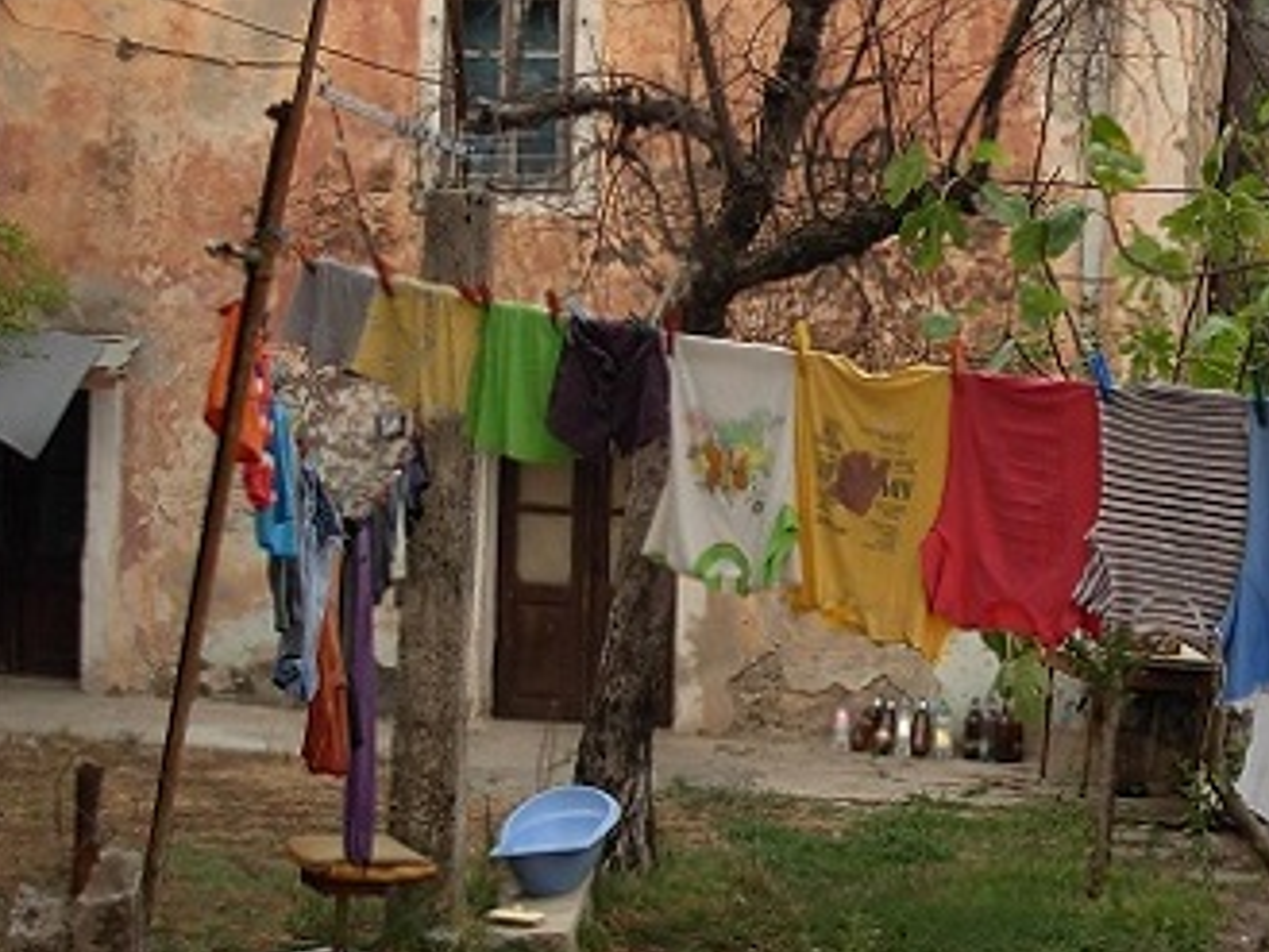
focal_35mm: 90
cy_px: 430
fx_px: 3301
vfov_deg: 16.4
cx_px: 910
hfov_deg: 21.6
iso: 79
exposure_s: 1/279
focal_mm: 6.3
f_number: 2.9
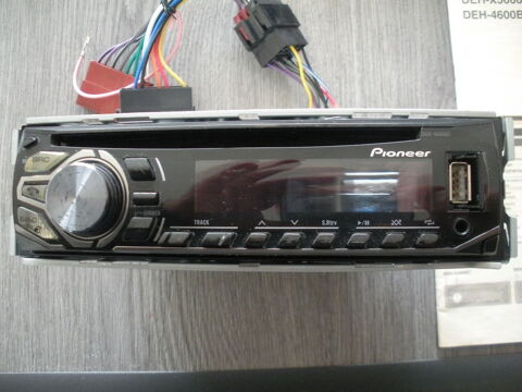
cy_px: 196
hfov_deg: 52.6
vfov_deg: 40.7
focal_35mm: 35
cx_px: 261
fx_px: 528
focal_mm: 6.3
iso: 400
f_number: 3.5
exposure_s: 1/10.5
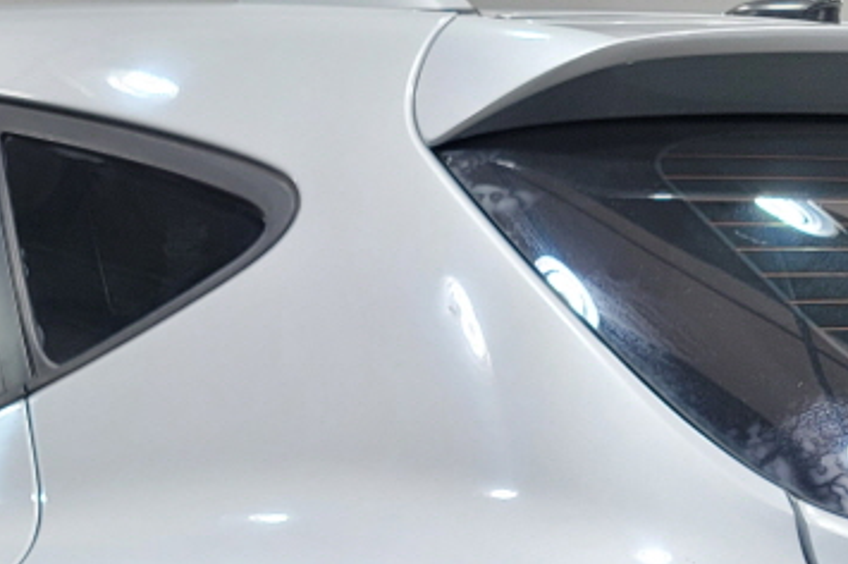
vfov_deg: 14.2
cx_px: 339
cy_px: 922
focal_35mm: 88
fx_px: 2071
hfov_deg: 23.1
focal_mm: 7
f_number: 1.8
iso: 40
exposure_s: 1/120
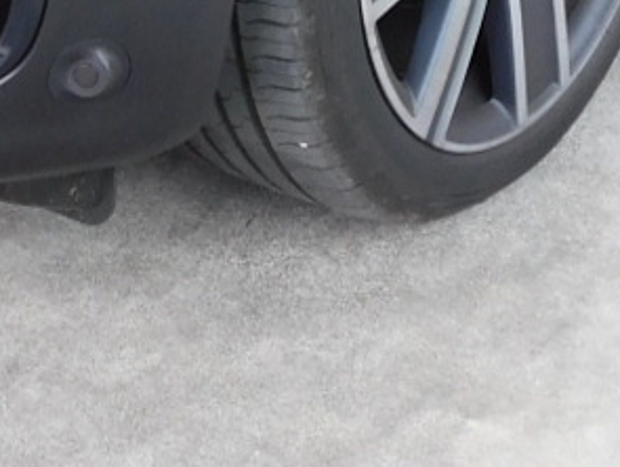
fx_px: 3497
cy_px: -755
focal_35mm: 195
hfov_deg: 10.1
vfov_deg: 7.1
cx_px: 111
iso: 125
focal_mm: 6.3
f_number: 3.5
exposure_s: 1/80
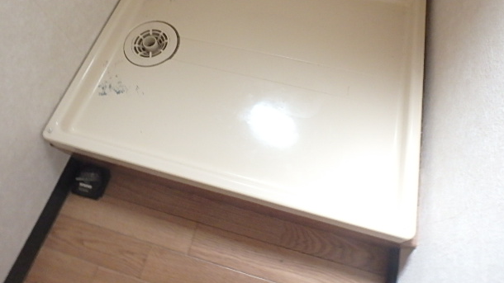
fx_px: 321
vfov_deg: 46.9
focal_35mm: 24
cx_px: 251
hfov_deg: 76.3
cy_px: 93
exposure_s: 1/15
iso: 800
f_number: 3.5
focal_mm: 3.7
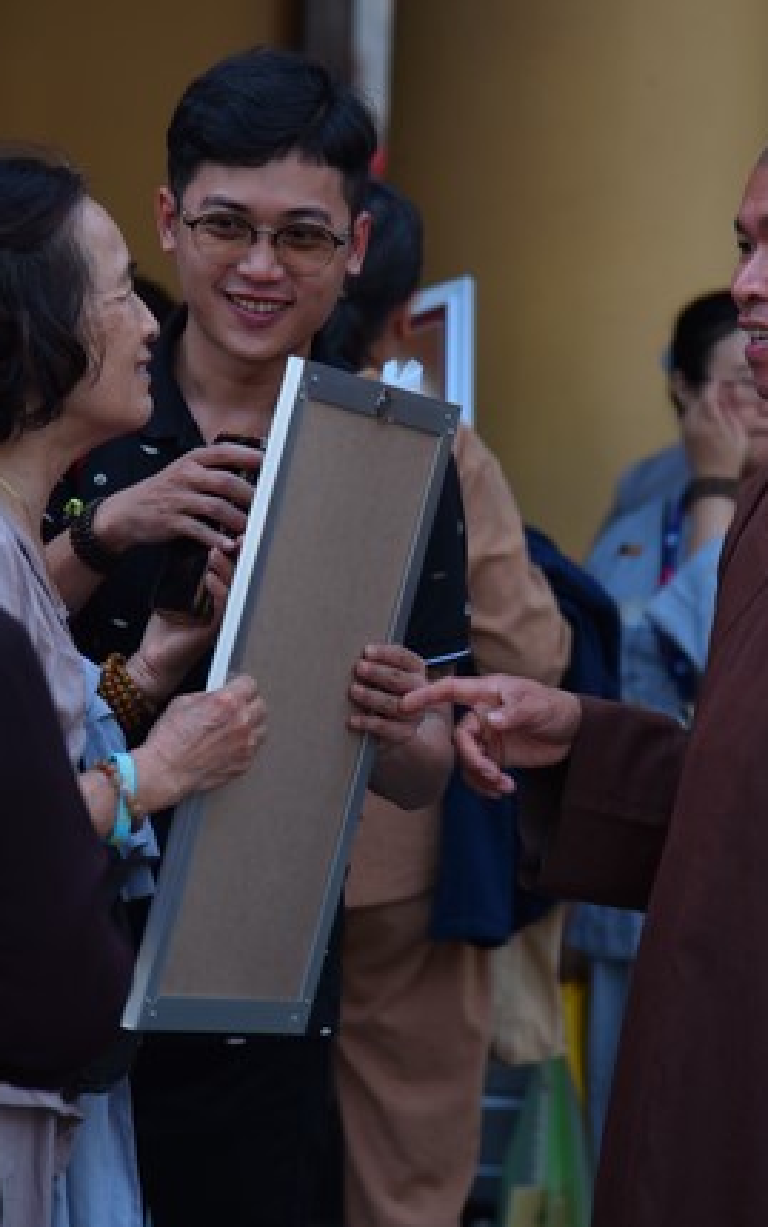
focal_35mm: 185
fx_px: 6191
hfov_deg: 7.1
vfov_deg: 11.3
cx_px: 425
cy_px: 611
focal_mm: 120
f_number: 4.5
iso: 100
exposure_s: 1/160
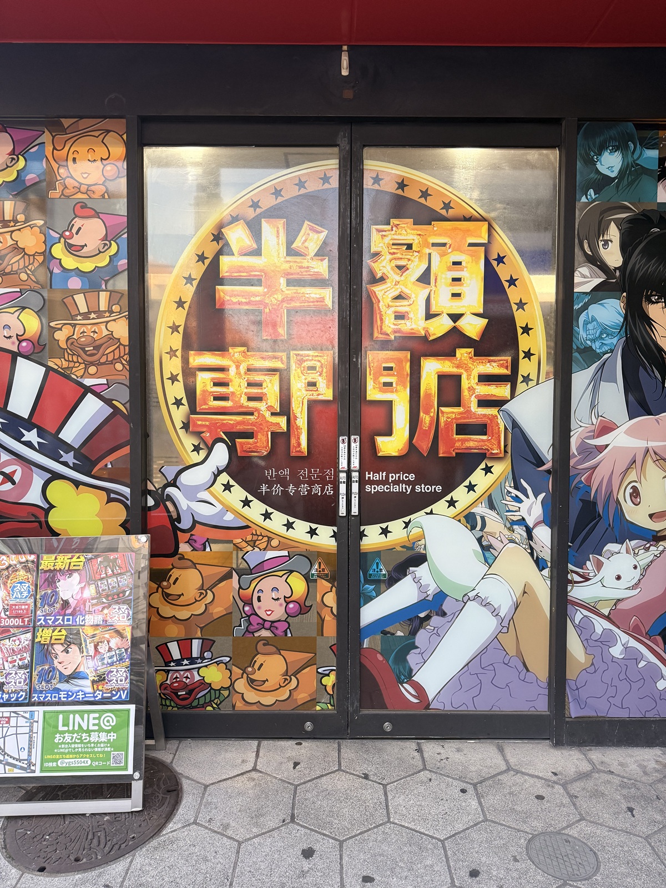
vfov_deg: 71.6
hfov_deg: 56.8
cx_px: 333
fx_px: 616
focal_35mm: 24
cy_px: 444
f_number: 1.78
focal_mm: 6.76
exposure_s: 1/120
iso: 160
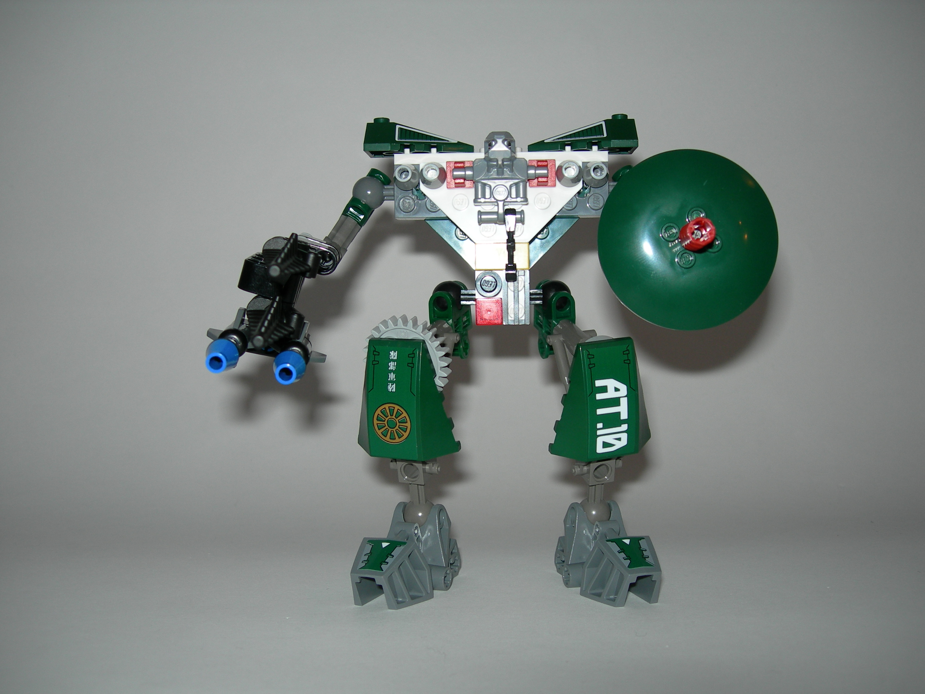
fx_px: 1015
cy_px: 347
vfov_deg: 37.7
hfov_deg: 49.0
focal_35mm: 38
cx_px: 462
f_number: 2.8
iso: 50
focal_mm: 7.8
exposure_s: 1/60.1
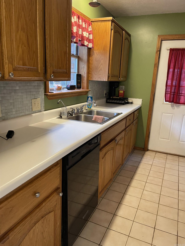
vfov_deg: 69.4
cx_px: 92
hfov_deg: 54.9
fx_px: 178
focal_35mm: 25
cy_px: 123
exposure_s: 1/60
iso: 400
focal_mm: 5.1
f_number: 1.6
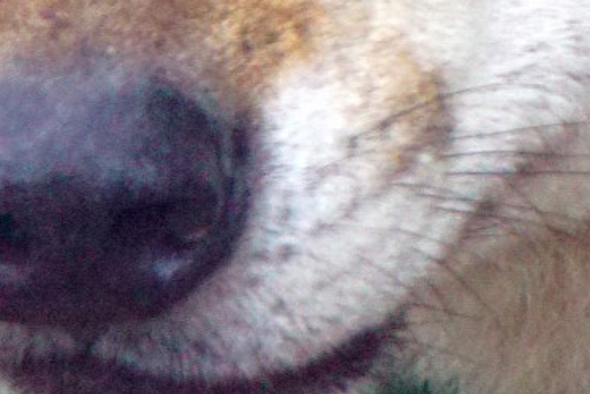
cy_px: -454
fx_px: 78316
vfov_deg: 0.3
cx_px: 220
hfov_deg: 0.4
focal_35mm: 4777
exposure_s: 1/1000
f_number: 8
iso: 1600
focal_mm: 599.88
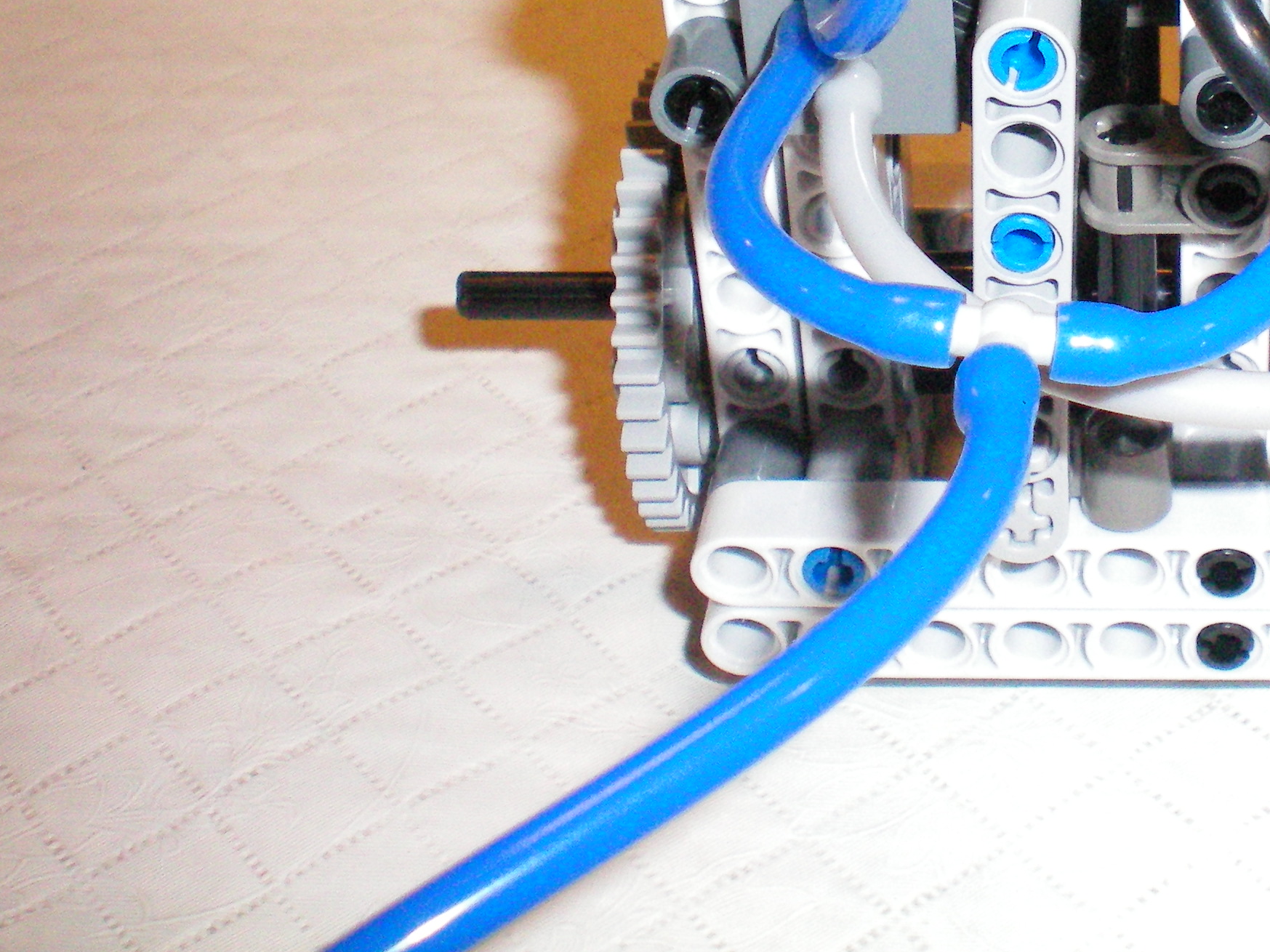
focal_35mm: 71
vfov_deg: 20.3
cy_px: 79
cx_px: 1157
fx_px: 2605
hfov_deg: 26.4
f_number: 4.6
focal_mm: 6.3
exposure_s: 1/60
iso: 400
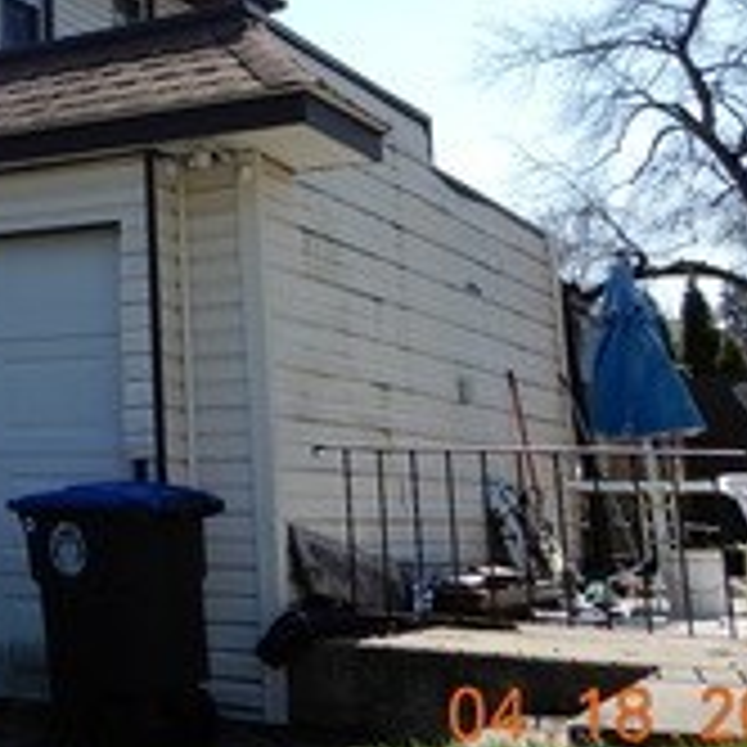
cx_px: -166
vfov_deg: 25.9
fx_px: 1563
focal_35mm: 64
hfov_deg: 24.2
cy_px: 47
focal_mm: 4.3
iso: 80
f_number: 3.4
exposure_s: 1/800
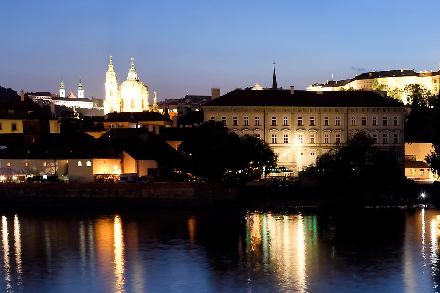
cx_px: 427
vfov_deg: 17.1
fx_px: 965
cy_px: 248
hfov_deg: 24.6
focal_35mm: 79
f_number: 6.3
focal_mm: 31
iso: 400
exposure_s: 5
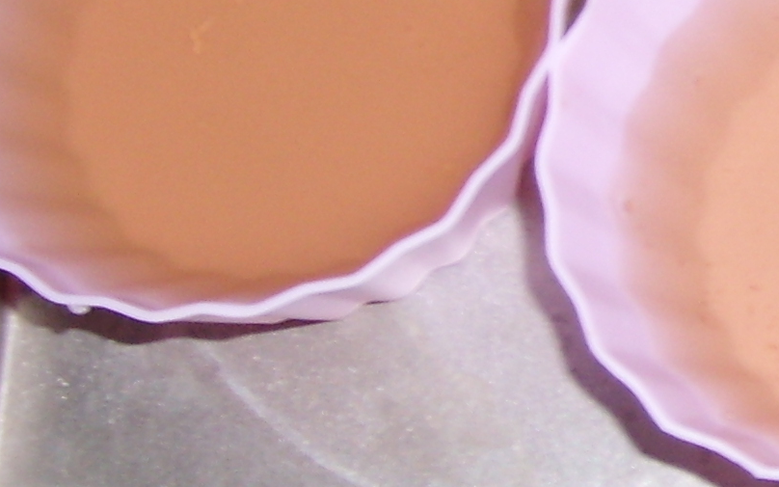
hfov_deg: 13.8
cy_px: 71
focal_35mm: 141
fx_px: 2993
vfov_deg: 9.3
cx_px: 1223
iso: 50
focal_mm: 5.8
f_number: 2.8
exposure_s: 1/30
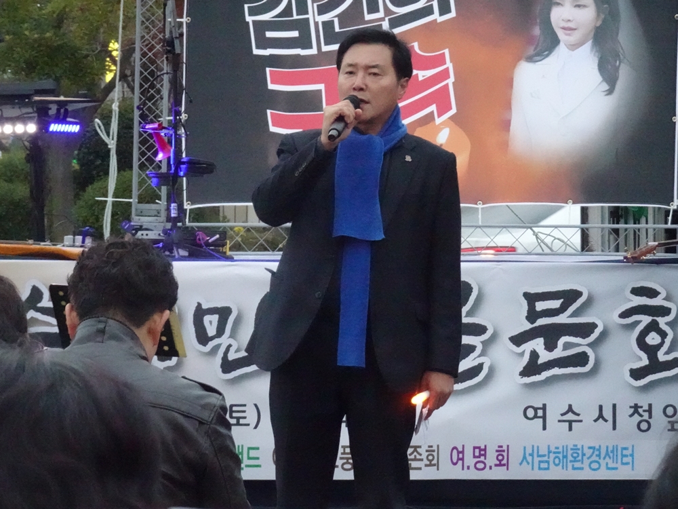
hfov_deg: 11.1
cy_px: 254
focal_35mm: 178
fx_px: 3486
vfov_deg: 8.3
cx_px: 339
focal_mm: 28.55
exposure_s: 1/60
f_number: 5.6
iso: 3200
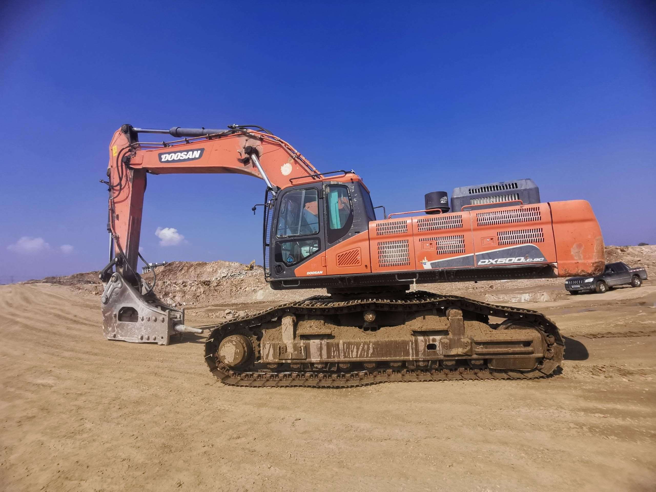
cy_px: 246
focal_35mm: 17
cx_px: 328
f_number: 2.2
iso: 50
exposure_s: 1/2500
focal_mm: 2.26
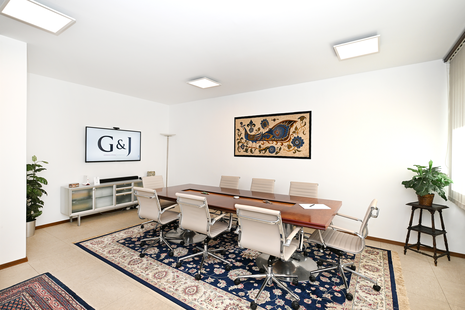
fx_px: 220
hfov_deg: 93.3
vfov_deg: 70.4
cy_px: 155
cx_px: 232
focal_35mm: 17
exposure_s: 1/80
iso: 400
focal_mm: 17
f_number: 7.1
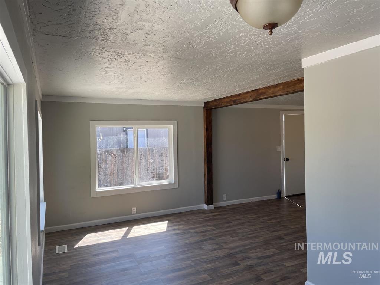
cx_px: 190
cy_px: 142
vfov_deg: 53.1
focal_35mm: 26
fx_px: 285
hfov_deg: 67.3
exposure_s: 1/278
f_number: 1.6
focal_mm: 4.2
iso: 32
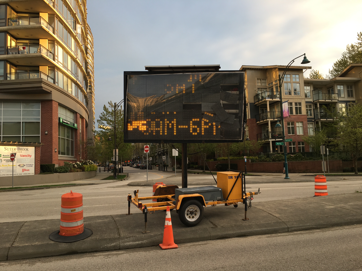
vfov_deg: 48.2
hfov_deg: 61.7
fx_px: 303
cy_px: 136
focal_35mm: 29
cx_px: 181
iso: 25
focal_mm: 4.15
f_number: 2.2
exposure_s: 1/120
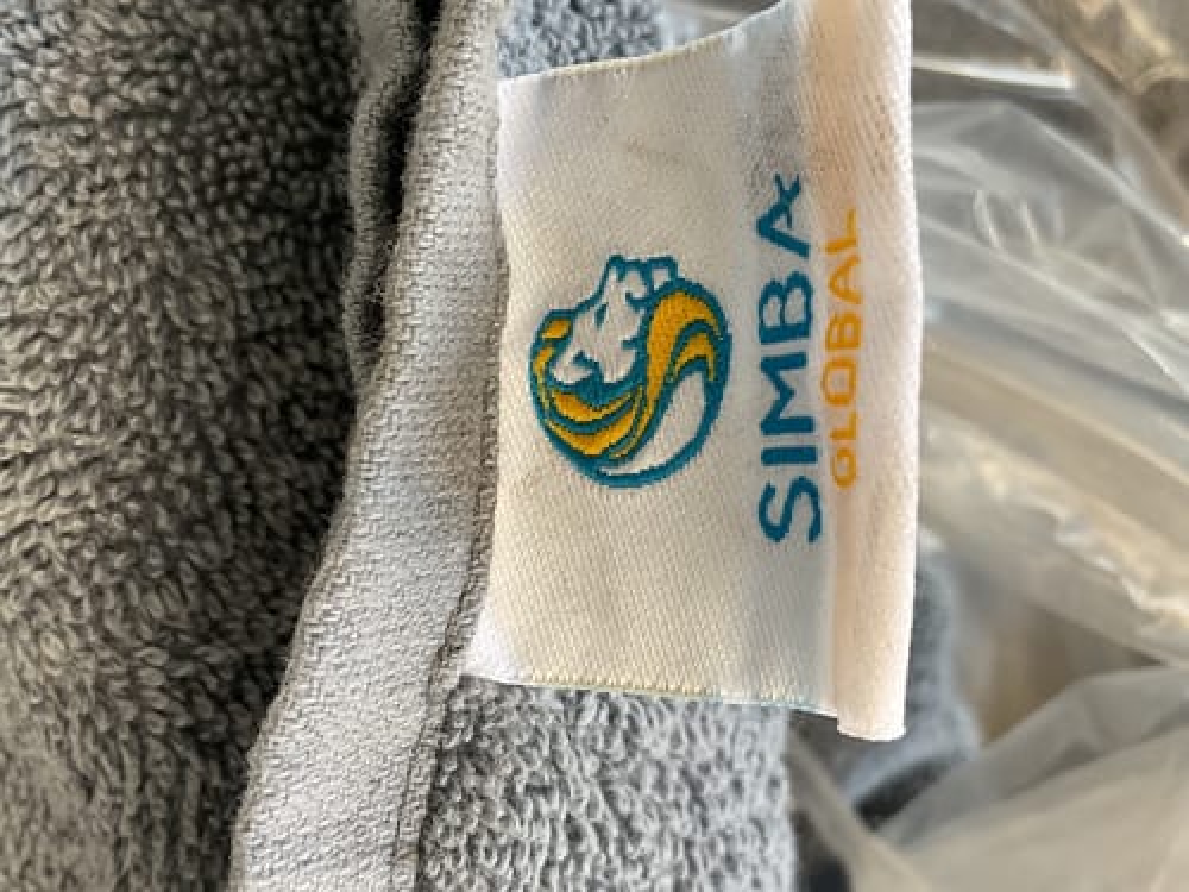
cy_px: 446
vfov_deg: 48.2
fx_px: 996
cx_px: 594
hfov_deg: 61.7
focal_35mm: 29
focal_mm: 3
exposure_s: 1/50
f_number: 1.8
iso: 40
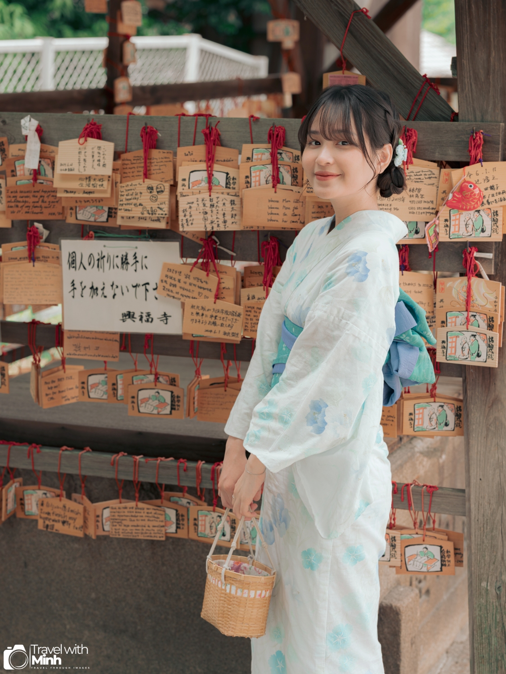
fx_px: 1696
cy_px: 337
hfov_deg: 17.0
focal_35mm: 87
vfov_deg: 22.5
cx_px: 253
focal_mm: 110
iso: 250
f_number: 5.6
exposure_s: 1/100
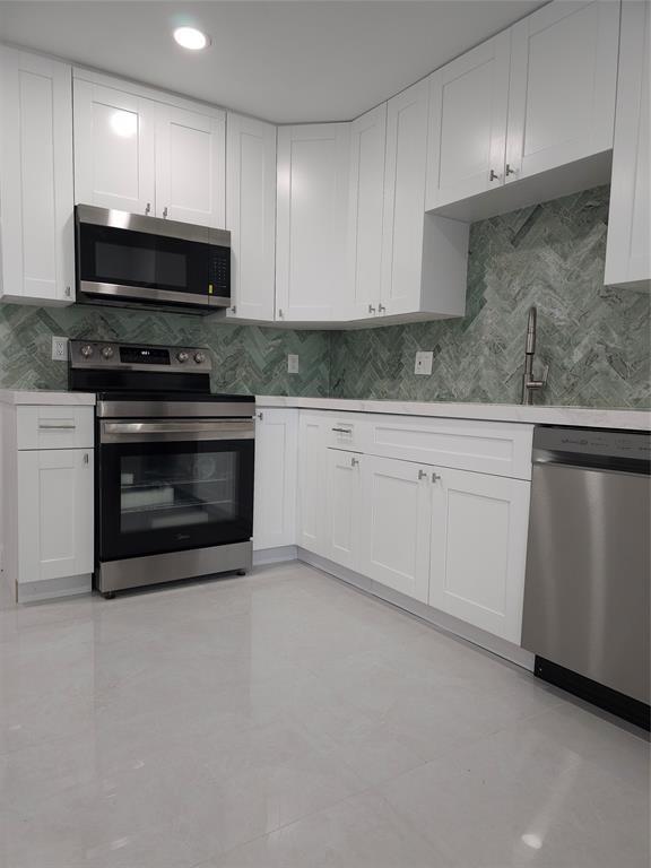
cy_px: 434
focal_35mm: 23
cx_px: 326
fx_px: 577
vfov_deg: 73.9
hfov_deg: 58.9
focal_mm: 6.3
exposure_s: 1/60
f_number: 1.7
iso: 100
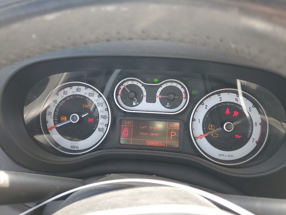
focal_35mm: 26
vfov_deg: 53.1
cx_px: 143
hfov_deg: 67.3
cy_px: 108
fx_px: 215
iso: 50
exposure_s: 1/132
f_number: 1.5
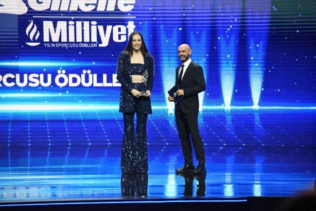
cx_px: 158
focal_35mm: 300
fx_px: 2634
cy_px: 106
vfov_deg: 4.6
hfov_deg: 6.9
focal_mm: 300
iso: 18000
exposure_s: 1/1250
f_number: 5.6
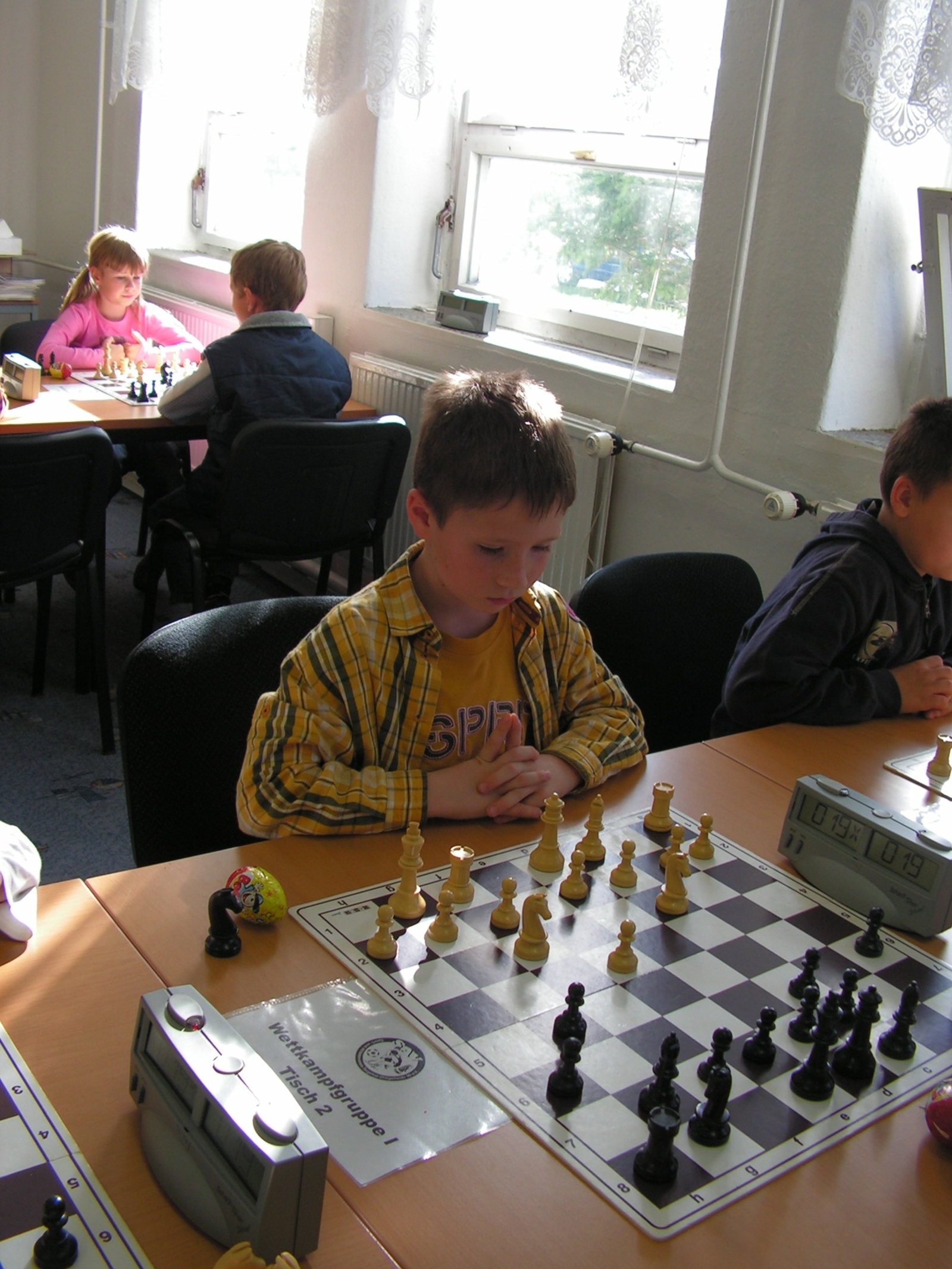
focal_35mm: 36
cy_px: 634
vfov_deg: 51.4
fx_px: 1320
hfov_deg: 39.7
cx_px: 476
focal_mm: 6
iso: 64
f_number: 3.2
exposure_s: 1/60
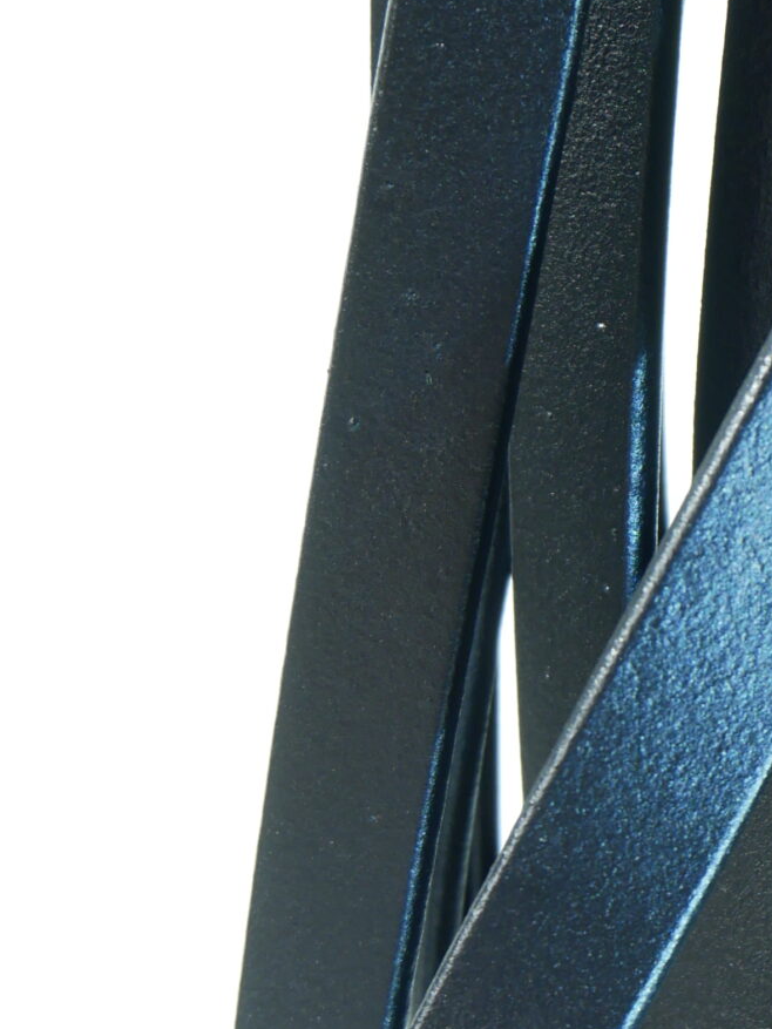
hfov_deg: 10.0
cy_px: 884
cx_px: 990
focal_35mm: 146
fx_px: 4340
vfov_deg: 13.4
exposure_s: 1/20
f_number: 5.1
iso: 200
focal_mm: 25
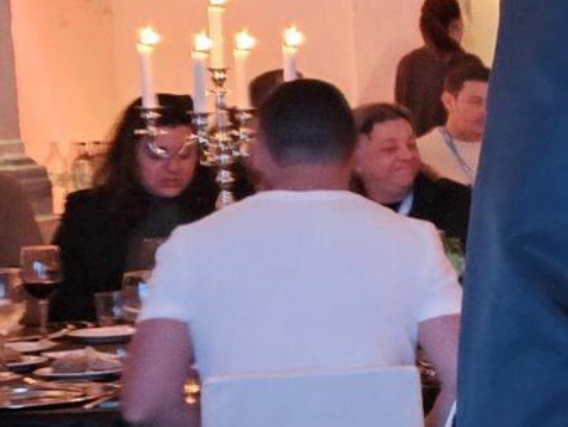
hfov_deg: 11.2
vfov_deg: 10.2
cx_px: 1405
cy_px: 279
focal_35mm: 145
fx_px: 2381
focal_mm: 5.4
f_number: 1.8
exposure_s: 1/25
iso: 640
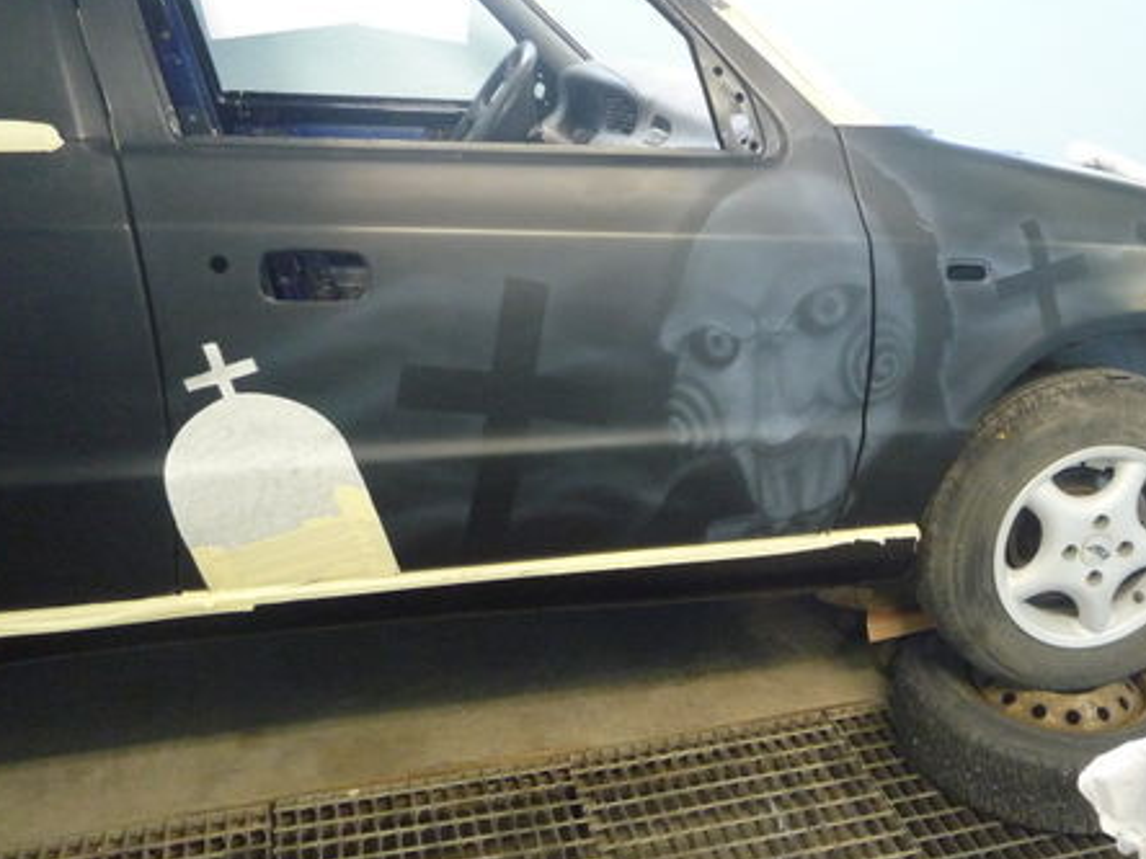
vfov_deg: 39.6
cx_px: 710
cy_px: 480
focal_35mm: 36
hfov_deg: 50.9
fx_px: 1192
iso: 400
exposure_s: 1/15
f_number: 2.8
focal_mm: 4.4
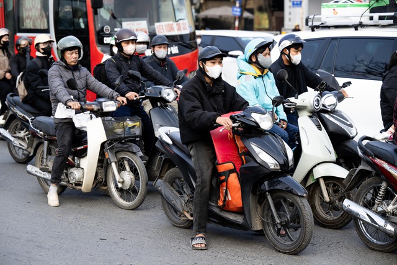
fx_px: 960
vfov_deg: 15.7
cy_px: 132
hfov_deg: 23.4
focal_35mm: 87
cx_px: 198
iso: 200
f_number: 3.5
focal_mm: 87
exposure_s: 1/500
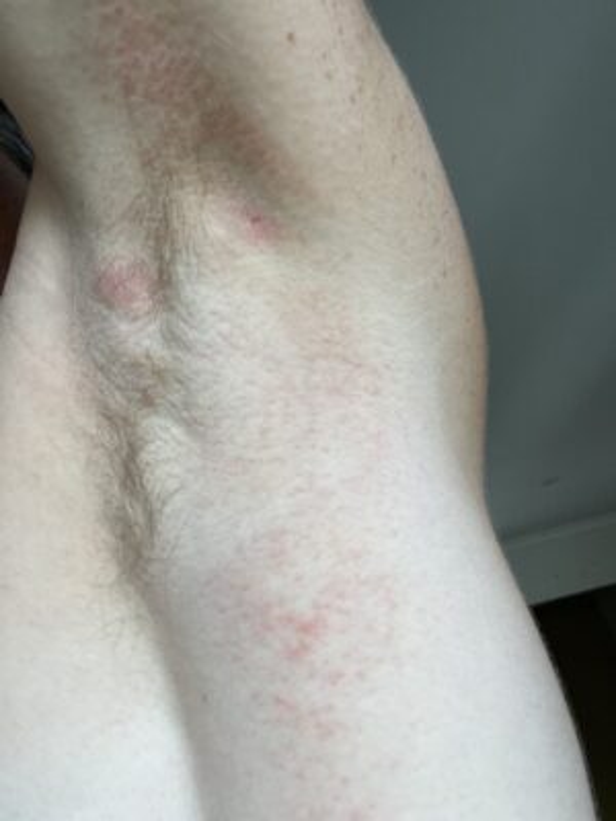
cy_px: 410
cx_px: 308
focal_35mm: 30
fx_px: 712
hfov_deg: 46.8
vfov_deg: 60.0
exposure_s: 1/118
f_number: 2.2
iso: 100
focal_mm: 2.71
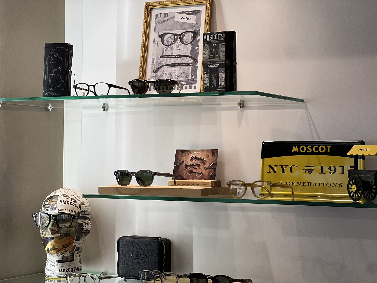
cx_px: 188
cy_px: 142
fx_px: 839
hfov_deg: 25.3
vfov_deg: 19.1
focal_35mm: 77
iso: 100
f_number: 2.8
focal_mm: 9
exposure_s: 1/120
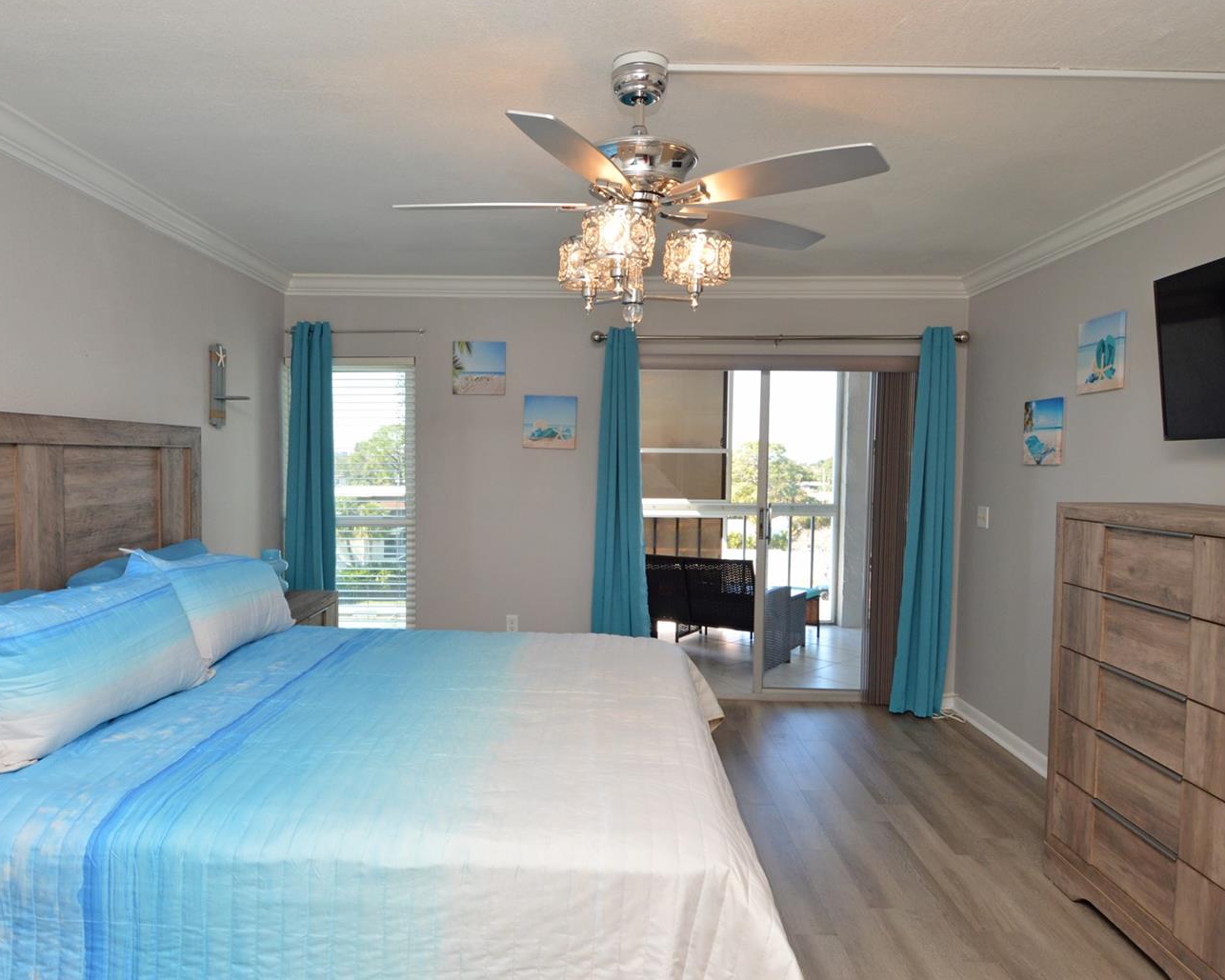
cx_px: 567
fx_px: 761
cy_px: 498
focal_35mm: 21
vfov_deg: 65.5
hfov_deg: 77.5
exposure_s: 1/100
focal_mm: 12
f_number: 5
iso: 400
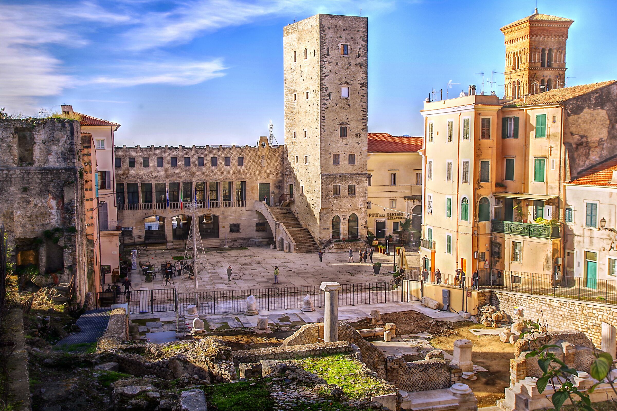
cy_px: 206
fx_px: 617
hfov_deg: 53.1
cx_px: 308
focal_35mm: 36
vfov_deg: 36.9
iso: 100
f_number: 5.6
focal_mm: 23.75
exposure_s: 1/160
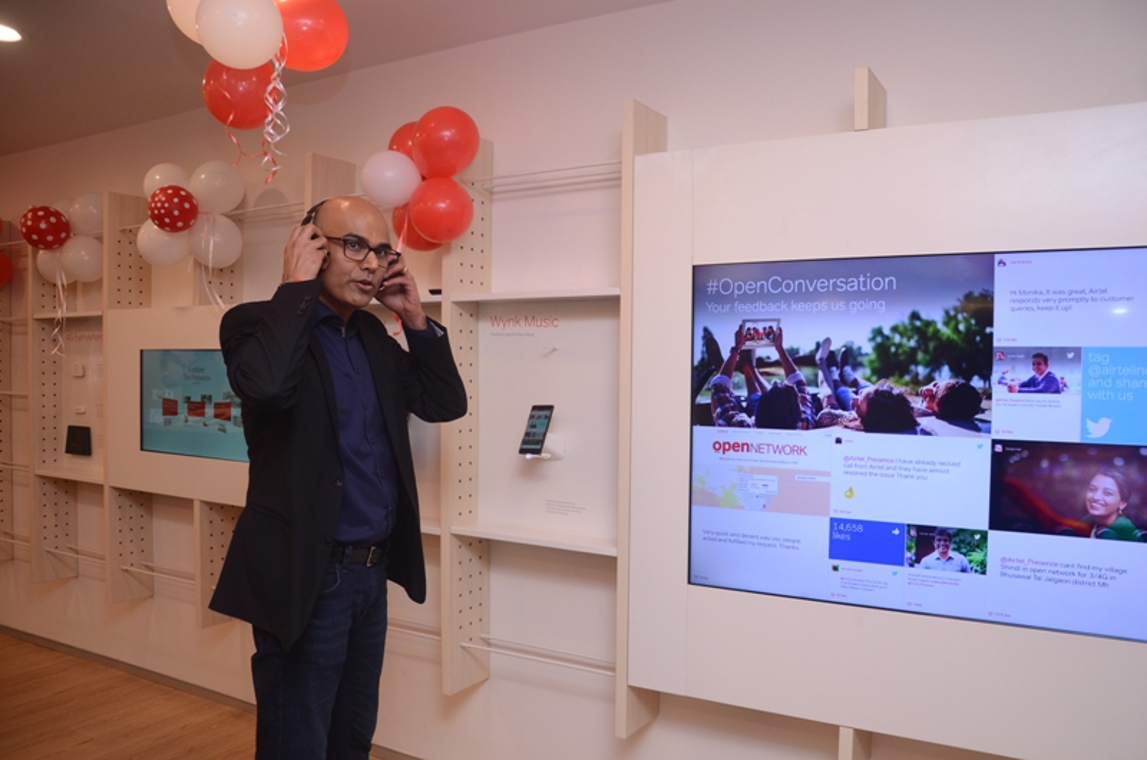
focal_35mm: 27
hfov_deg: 67.5
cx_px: 574
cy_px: 380
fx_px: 859
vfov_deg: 47.7
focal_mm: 18
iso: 500
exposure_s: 1/160
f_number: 4
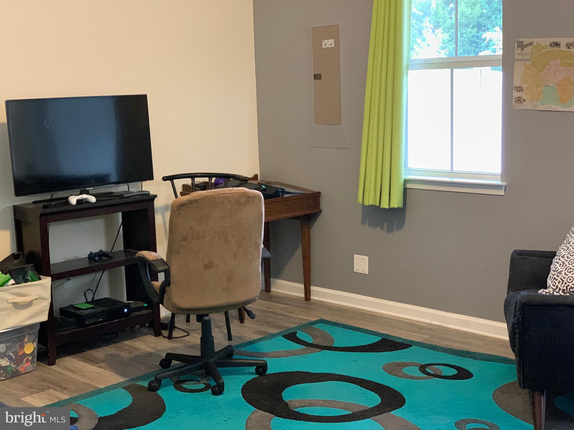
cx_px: 287
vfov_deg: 28.0
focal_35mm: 52
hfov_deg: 36.8
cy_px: 215
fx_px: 862
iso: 500
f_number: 2.4
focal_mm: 6
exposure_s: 1/30
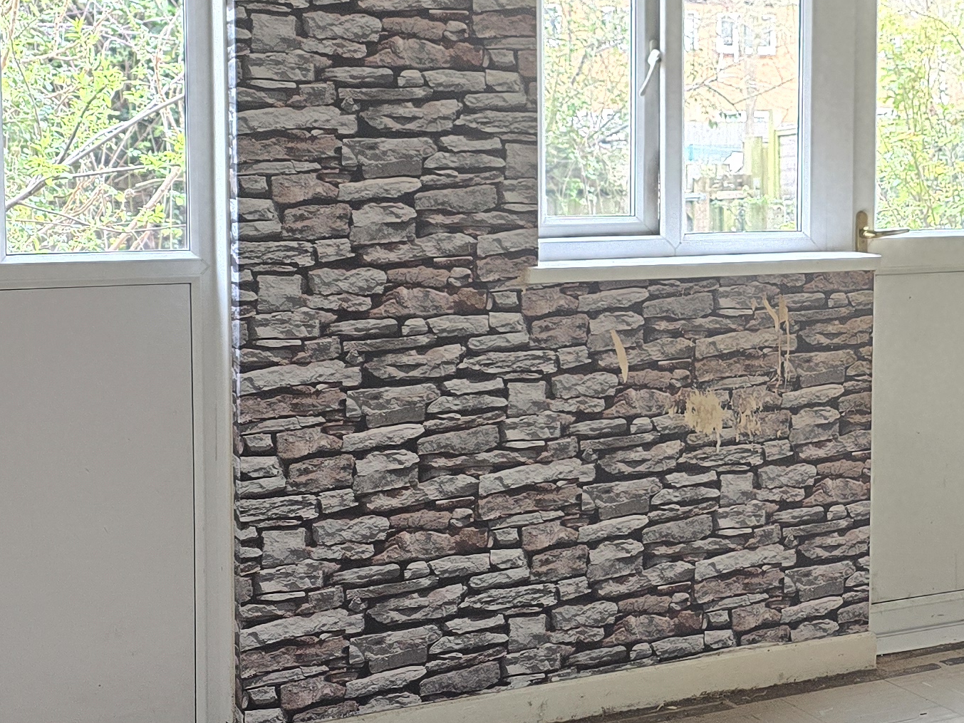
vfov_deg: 21.5
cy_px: 249
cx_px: 809
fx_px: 1894
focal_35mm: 68
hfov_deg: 27.8
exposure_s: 1/100
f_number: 1.7
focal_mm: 6.3
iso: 320
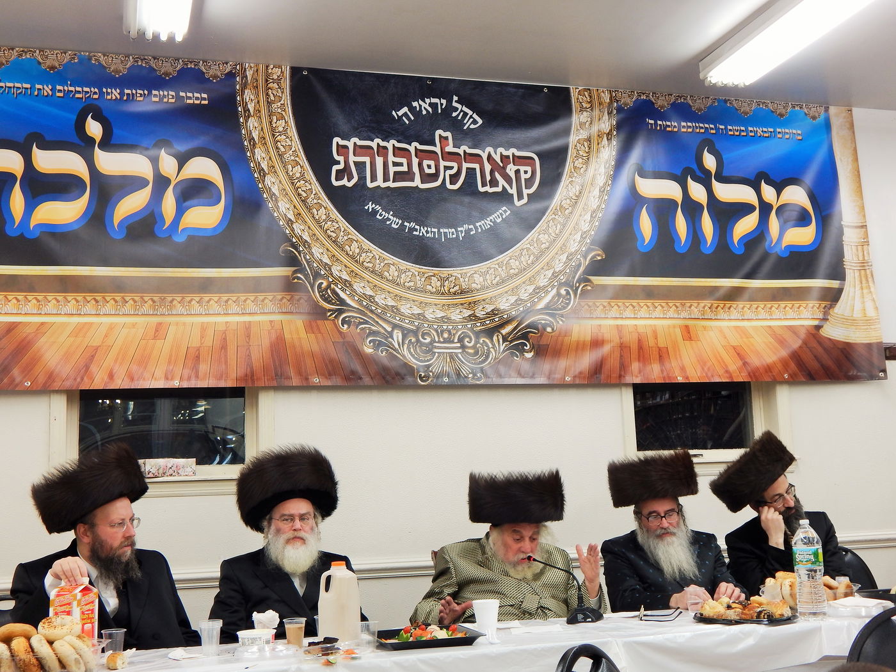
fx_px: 1113
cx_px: 448
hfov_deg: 43.9
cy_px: 336
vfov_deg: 33.6
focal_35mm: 43
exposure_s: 1/40
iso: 125
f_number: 3.6
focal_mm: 7.7
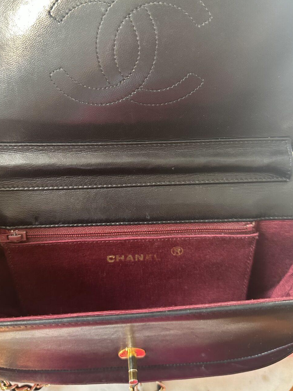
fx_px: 339
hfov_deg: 46.7
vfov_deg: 59.5
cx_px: 133
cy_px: 159
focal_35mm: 30
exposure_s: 1/60
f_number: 1.78
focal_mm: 6.86
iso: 400
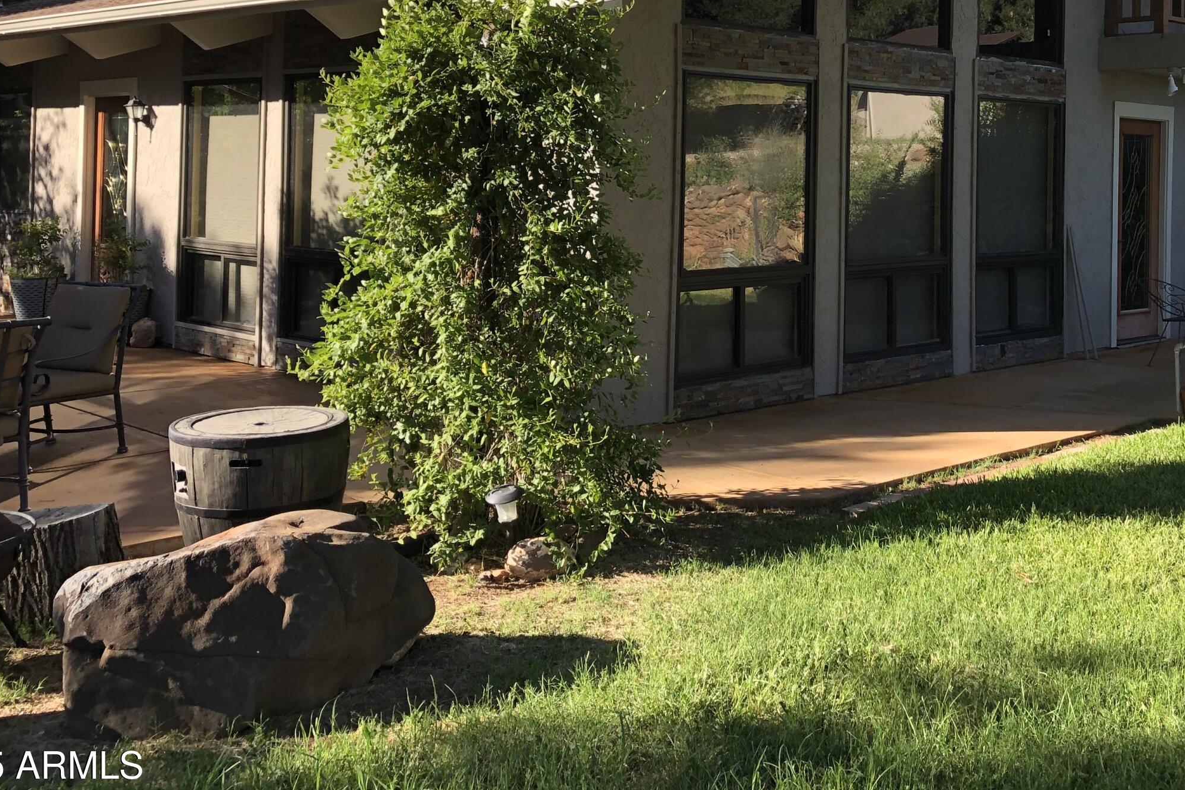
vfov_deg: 29.8
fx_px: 1448
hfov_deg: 43.7
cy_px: 156
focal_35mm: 44
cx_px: 813
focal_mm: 3.99
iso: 20
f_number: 1.8
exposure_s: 1/533
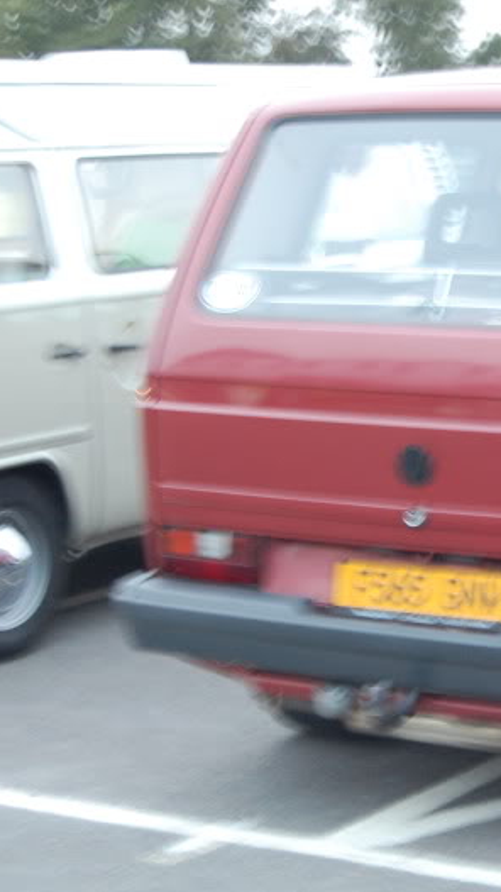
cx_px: 622
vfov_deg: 21.4
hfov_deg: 11.8
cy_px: 446
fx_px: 2364
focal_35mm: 100
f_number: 5.3
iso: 800
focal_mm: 42
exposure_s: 1/6
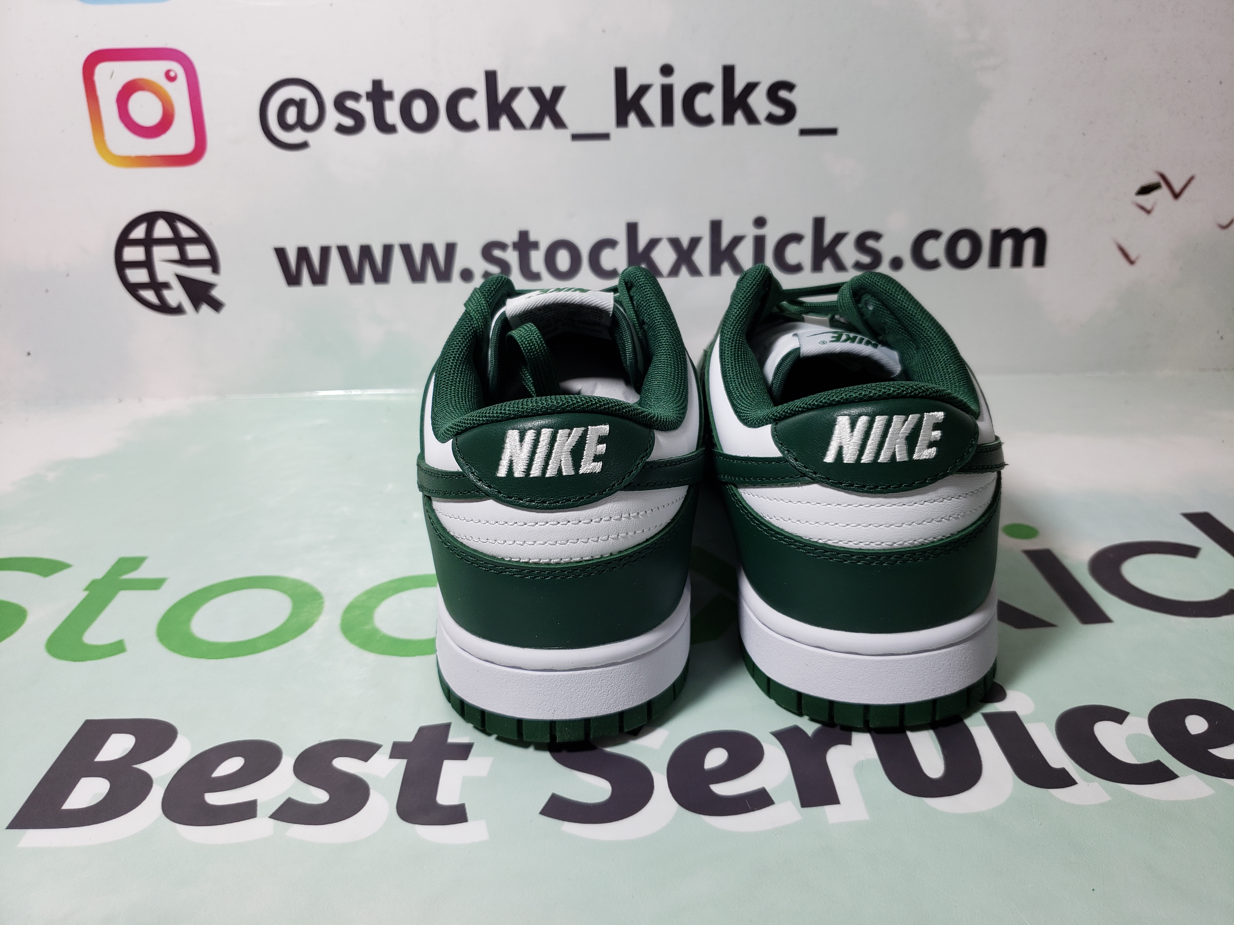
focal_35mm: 26
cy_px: 462
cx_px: 617
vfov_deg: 53.1
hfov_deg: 67.3
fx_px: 927
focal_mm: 4.3
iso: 50
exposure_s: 1/400
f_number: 1.5
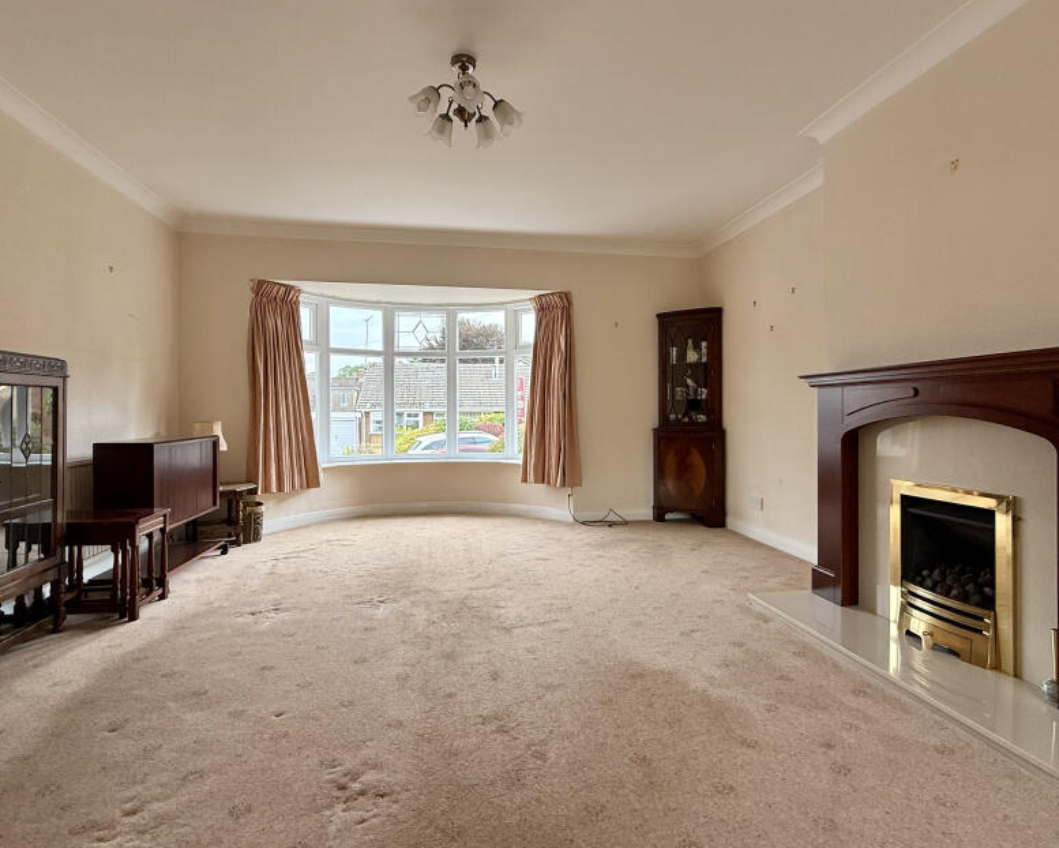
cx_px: 547
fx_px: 564
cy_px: 410
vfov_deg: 73.8
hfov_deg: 86.3
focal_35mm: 18
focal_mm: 2.22
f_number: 2.2
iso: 64
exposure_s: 1/99
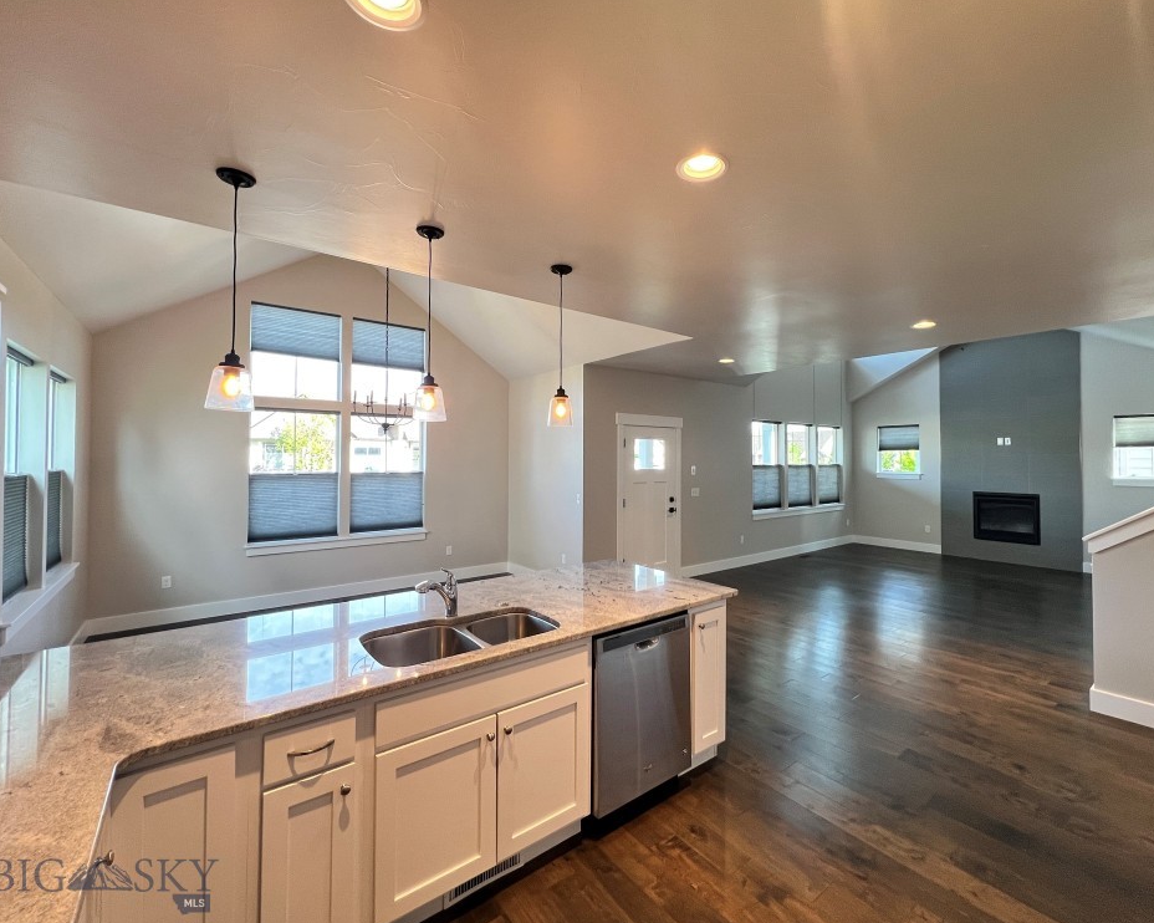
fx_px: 478
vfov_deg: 87.9
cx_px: 613
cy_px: 452
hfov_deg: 100.6
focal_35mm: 14
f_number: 1.8
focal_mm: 1.57
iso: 250
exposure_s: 1/120
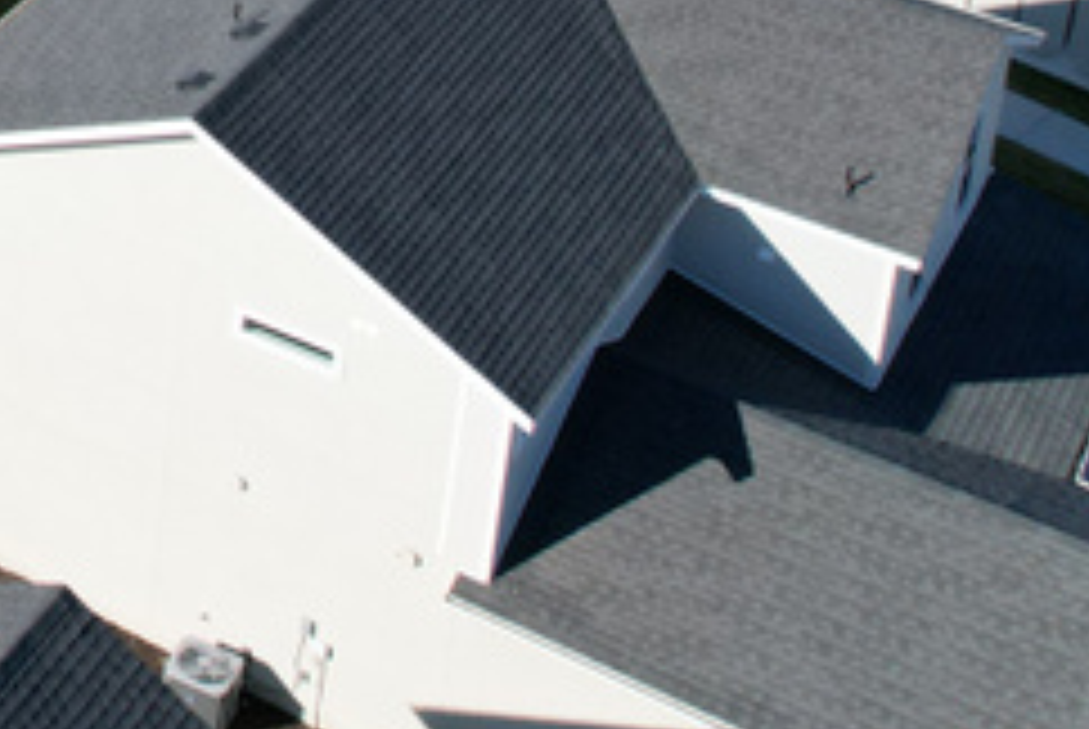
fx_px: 2817
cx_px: -702
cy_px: -718
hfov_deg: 18.5
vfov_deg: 12.9
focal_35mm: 93
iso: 150
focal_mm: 8.38
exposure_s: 1/2000
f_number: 2.8
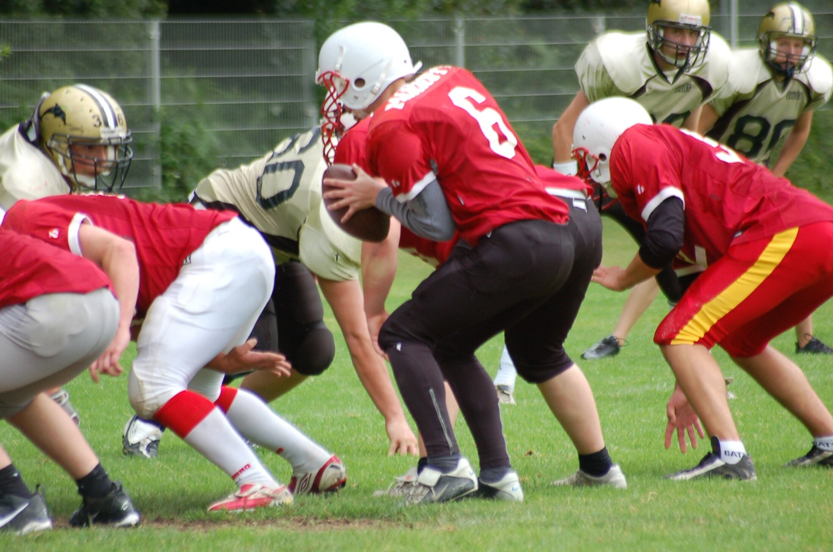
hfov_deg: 4.6
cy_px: 276
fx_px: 10393
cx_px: 416
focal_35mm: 450
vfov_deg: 3.0
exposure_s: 1/640
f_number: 5.6
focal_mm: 300
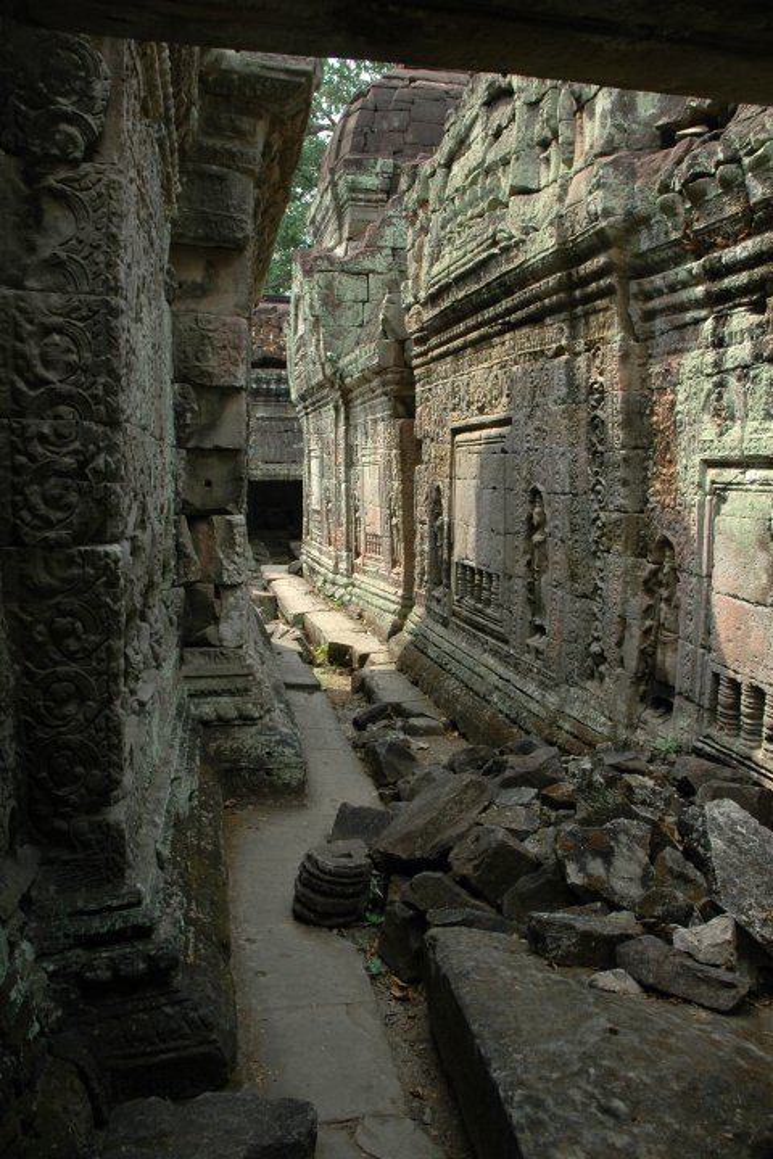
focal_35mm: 27
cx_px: 386
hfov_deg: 47.9
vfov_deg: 67.4
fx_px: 870
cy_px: 580
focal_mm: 18
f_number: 5.6
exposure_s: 1/125
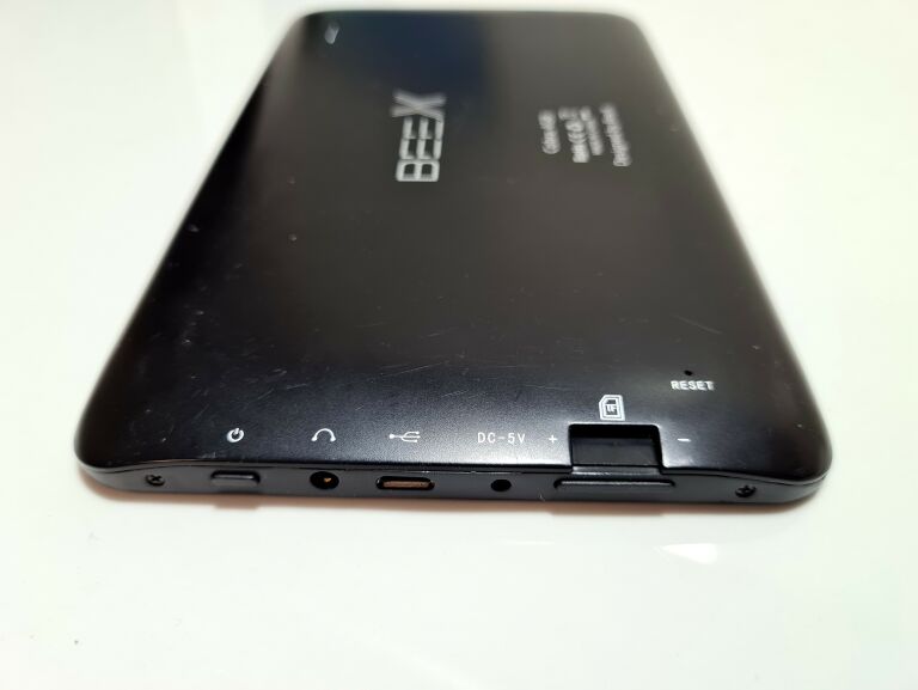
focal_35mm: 26
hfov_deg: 67.3
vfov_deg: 53.1
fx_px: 690
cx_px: 459
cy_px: 345
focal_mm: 5.4
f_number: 1.8
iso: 80
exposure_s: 1/100
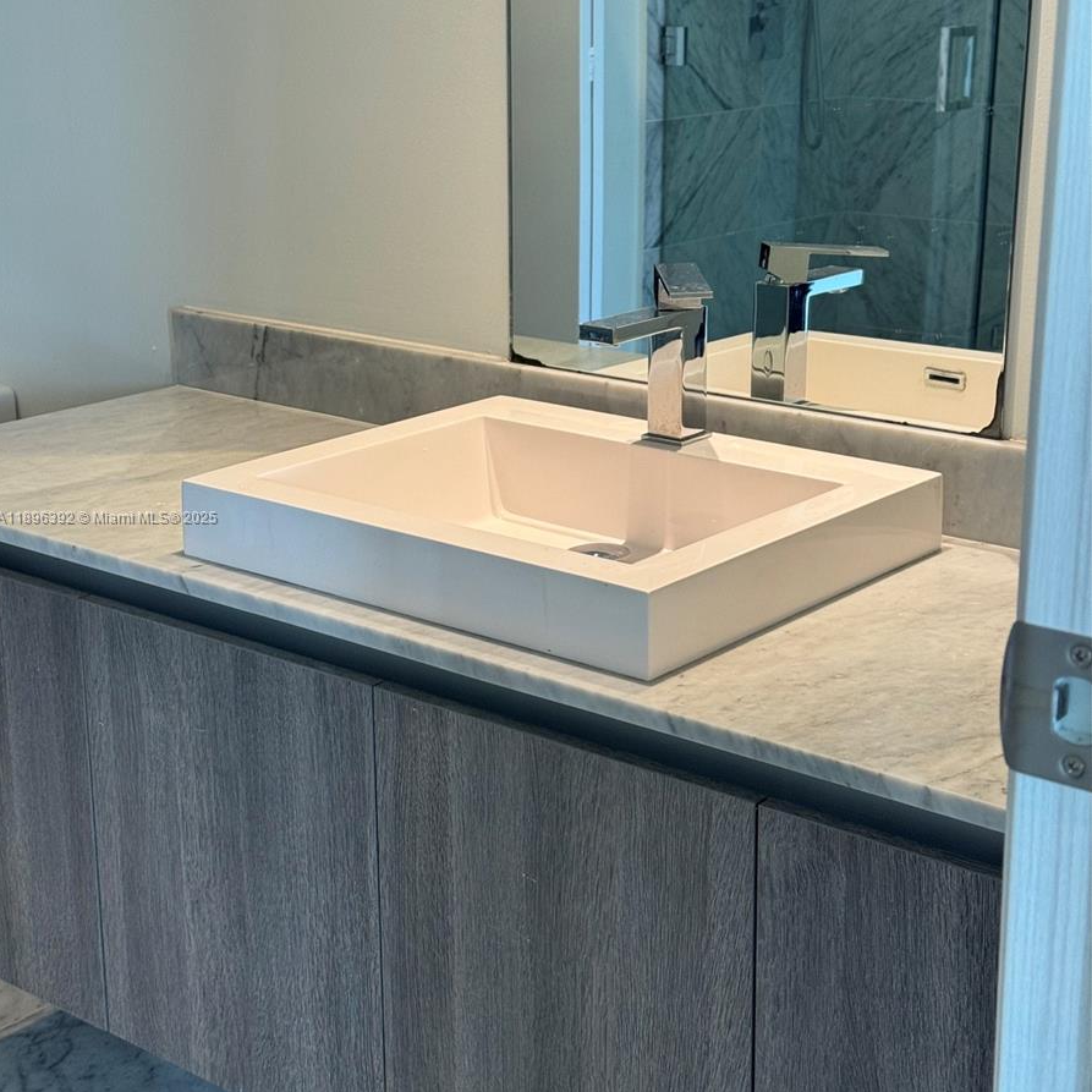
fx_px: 2034
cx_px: 543
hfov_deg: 30.0
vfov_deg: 30.0
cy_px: 518
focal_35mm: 57
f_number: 1.78
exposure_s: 1/60
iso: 80
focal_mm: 6.76
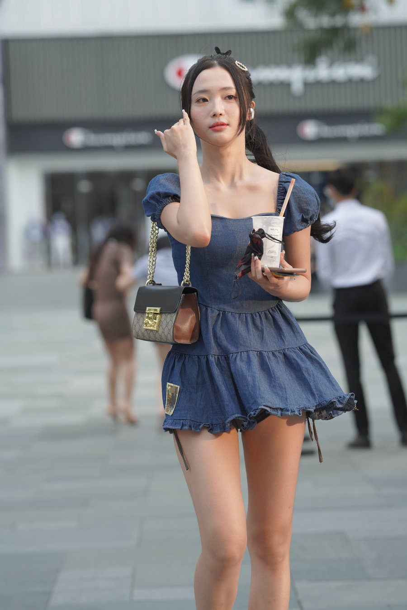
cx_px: 204
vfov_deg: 15.2
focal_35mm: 135
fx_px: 2289
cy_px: 305
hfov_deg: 10.2
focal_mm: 135
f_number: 4
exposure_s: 1/400
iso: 640
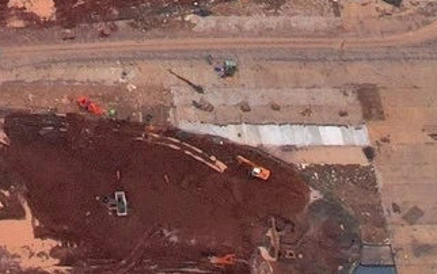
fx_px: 2122
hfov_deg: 11.3
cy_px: -829
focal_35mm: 178
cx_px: -227
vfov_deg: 6.1
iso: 200
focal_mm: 8.38
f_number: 2.8
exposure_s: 1/100
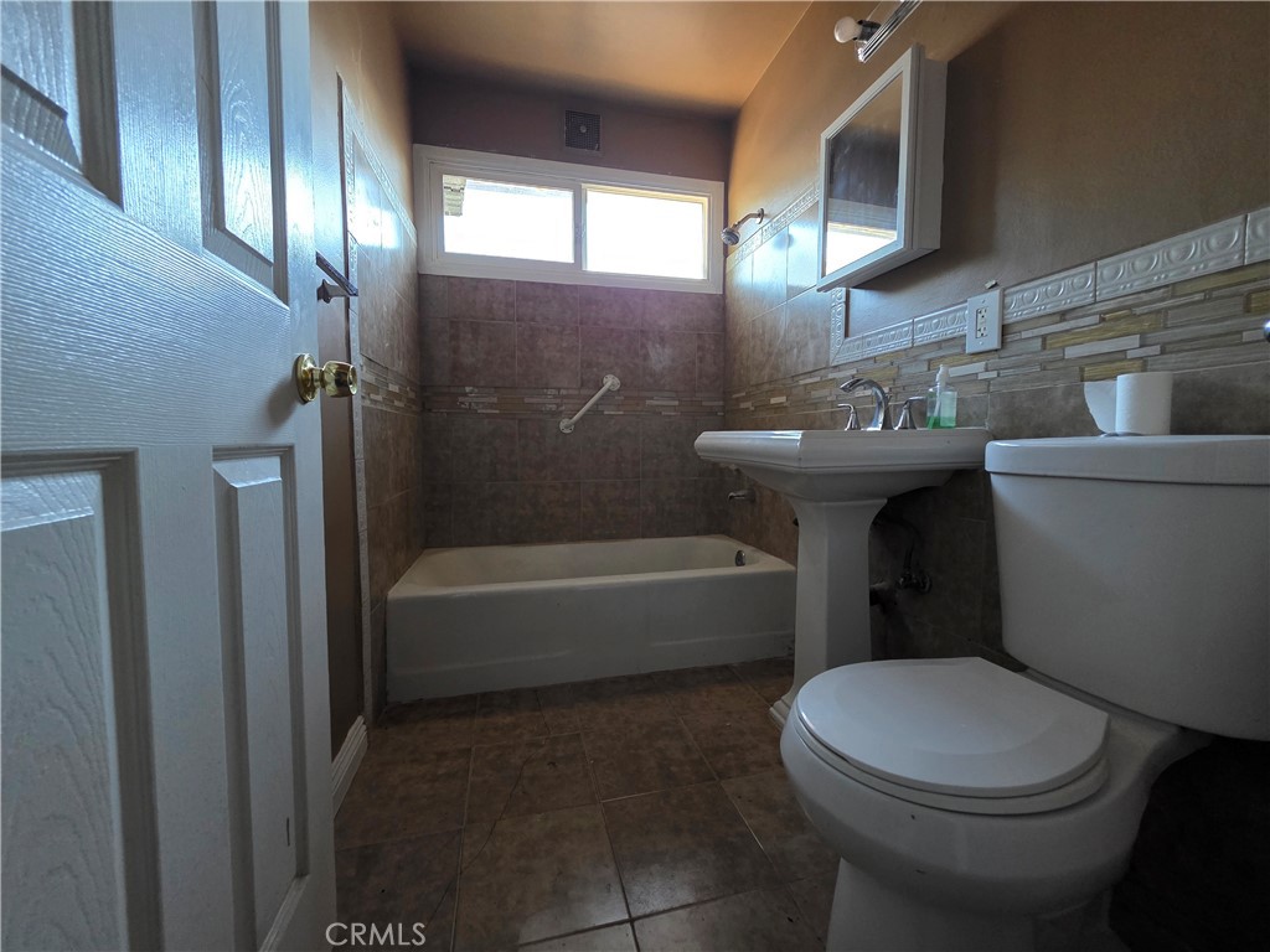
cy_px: 476
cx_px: 635
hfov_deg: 106.2
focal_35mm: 13
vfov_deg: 89.9
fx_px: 477
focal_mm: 2.2
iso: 640
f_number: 1.9
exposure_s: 1/60
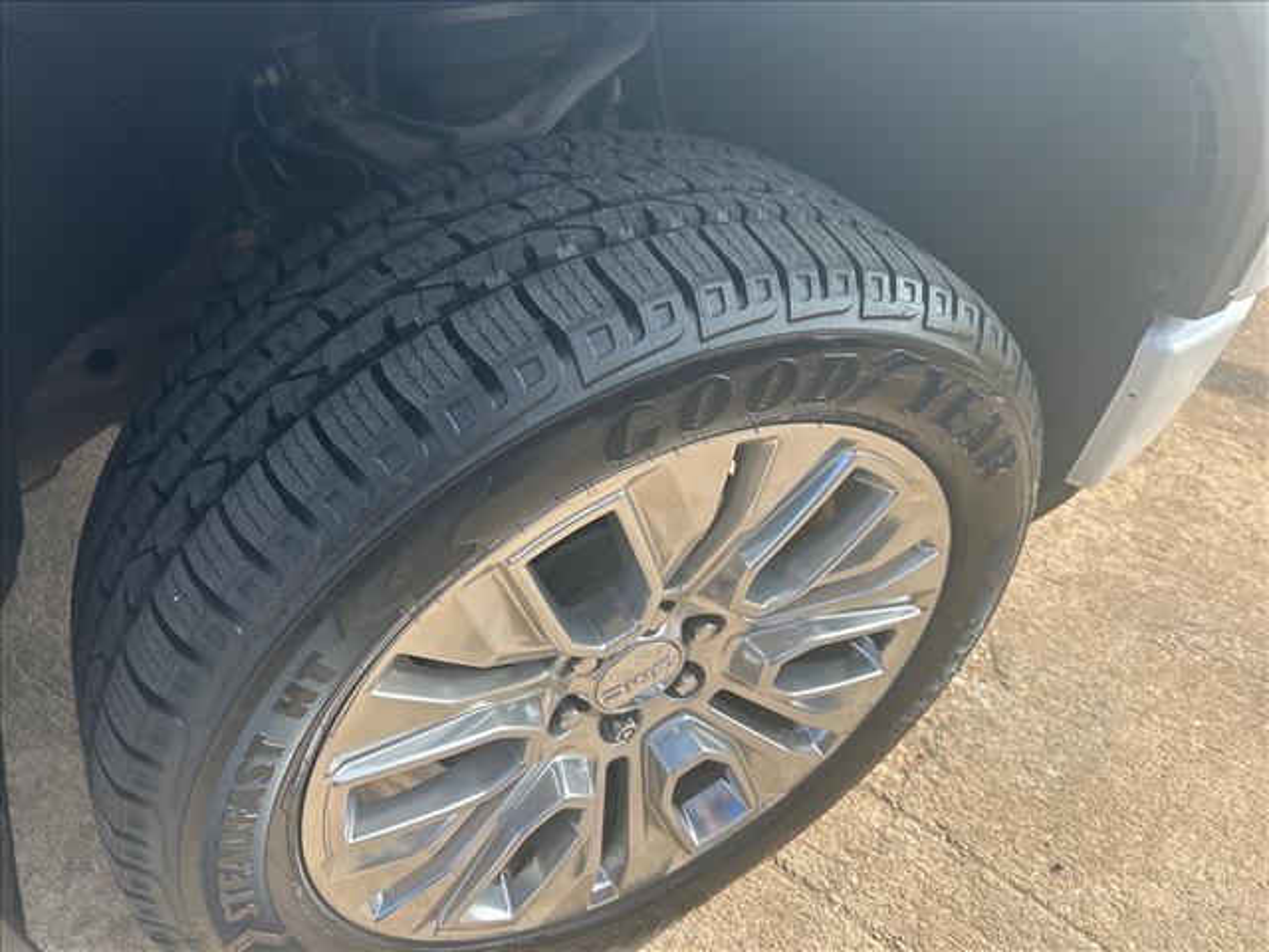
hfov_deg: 67.3
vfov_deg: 53.1
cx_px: 634
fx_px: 953
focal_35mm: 26
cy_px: 476
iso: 50
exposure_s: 1/814
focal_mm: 5.7
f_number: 1.5
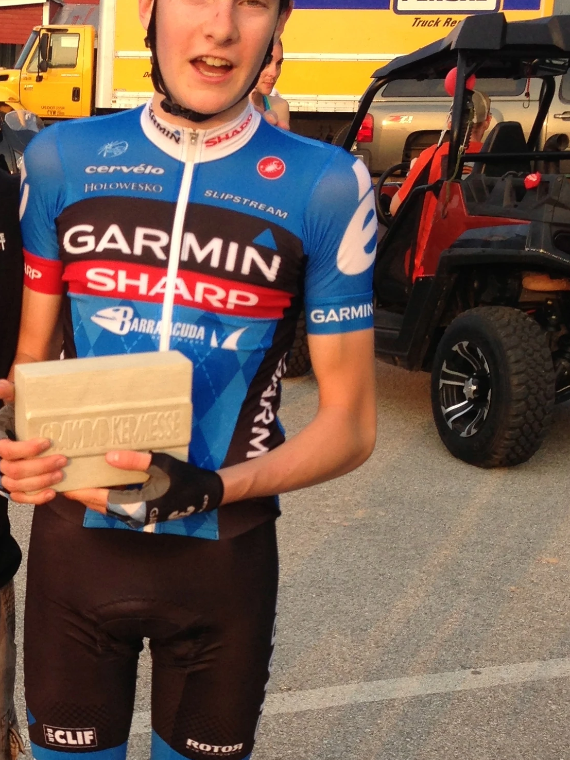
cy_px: 486
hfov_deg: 19.5
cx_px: -10
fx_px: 1603
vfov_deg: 26.6
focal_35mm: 73
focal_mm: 4.13
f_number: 2.4
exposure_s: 1/208
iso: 50
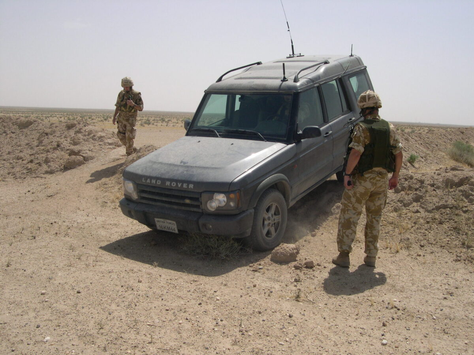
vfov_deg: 37.7
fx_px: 520
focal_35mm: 38
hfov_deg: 49.0
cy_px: 178
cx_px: 237
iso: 100
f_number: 7.6
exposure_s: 1/320
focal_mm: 8
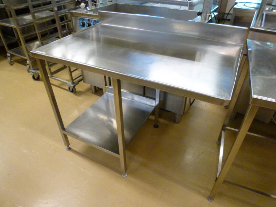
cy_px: 104
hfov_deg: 71.6
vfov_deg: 56.8
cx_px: 138
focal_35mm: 24
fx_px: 191
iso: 400
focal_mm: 4.3
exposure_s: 1/60
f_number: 2.2
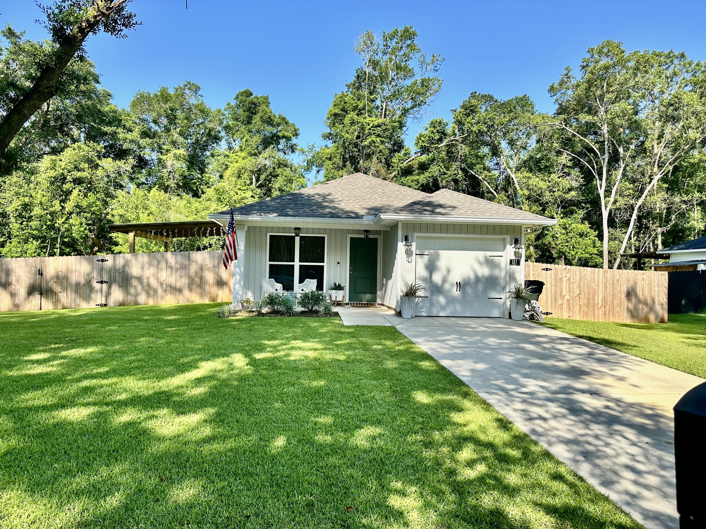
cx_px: 353
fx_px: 489
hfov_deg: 71.6
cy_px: 264
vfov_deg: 56.8
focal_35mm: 24
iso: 80
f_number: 1.78
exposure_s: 1/1845
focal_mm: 6.86
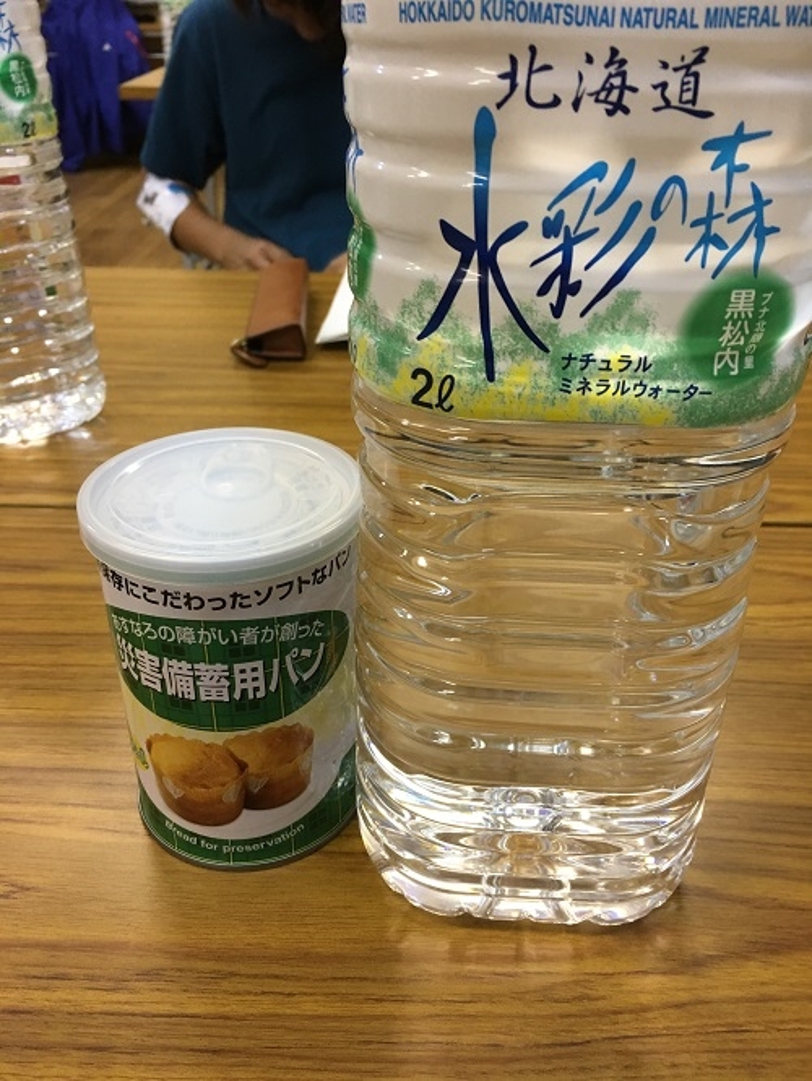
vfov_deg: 61.6
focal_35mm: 29
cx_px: 406
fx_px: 906
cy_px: 540
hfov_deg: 48.3
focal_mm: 4.2
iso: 100
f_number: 2.2
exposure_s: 1/30
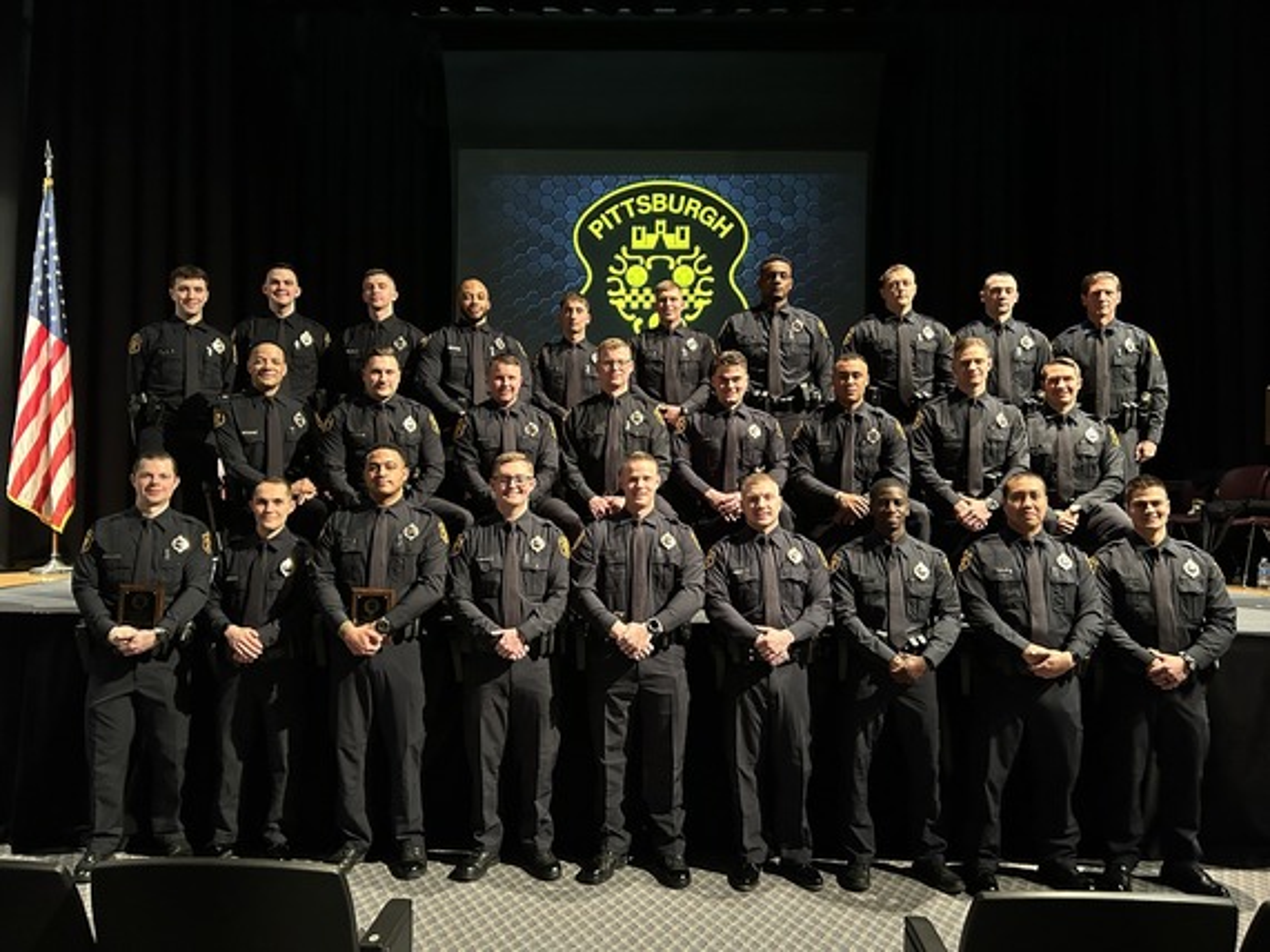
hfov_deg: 67.3
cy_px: 476
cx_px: 635
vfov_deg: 53.0
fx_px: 954
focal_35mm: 26
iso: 500
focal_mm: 5.7
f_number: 1.5
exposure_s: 1/40
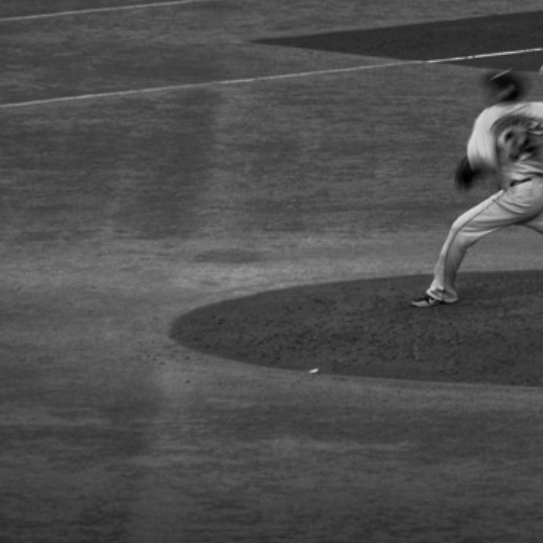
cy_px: 41
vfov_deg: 2.5
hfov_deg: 2.5
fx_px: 12600
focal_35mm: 710
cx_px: 638
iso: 400
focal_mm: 200
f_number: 6.3
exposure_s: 1/40
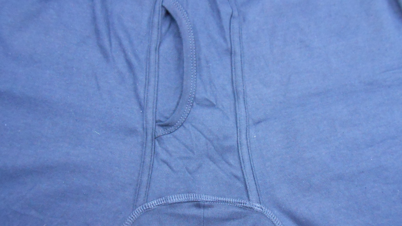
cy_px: 134
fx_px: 309
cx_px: 205
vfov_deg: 40.0
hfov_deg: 66.1
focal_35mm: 29
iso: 800
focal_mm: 4.6
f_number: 3.5
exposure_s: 1/50
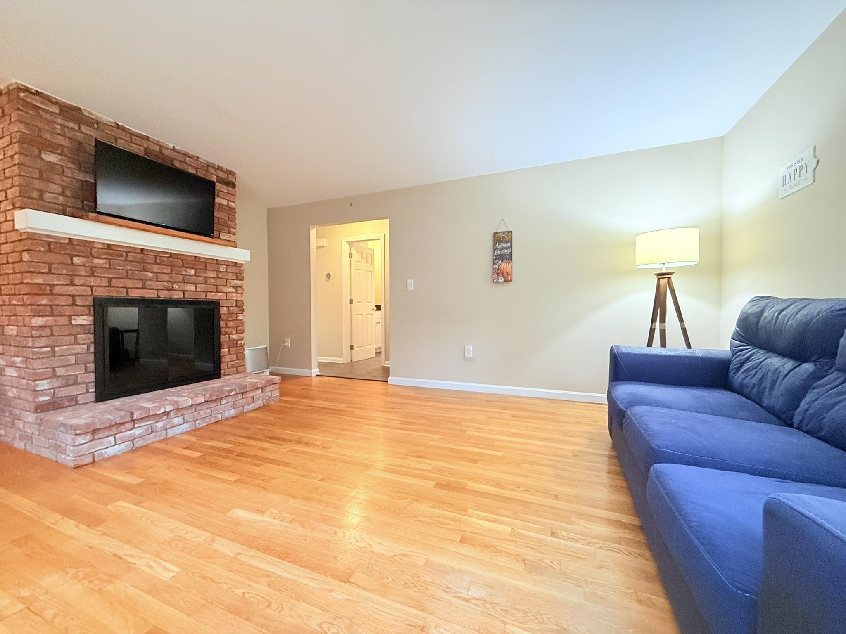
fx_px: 342
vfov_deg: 85.7
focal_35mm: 14
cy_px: 317
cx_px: 423
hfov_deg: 102.1
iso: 500
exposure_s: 1/60
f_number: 2.2
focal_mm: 2.22
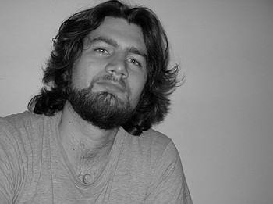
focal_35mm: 38
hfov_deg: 49.1
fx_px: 299
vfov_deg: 37.6
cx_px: 136
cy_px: 102
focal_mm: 7.8
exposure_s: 1/60.1
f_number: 2.8
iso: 64
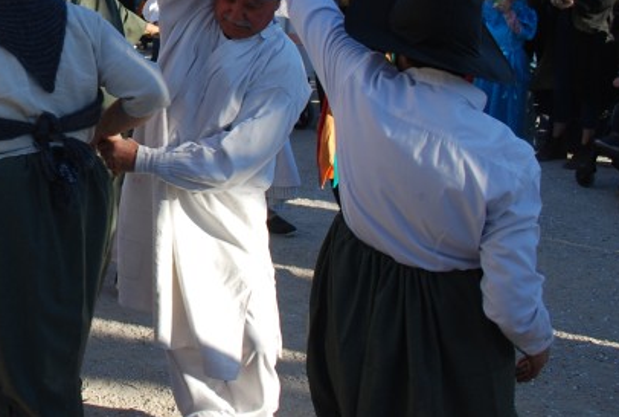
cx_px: -47
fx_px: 1138
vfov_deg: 20.0
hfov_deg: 28.0
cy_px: -11
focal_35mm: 66
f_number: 7.1
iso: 100
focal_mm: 20
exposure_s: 1/200
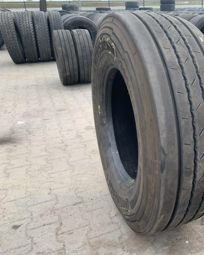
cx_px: 165
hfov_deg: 41.4
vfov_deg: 52.8
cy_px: 127
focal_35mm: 34
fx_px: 257
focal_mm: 4.25
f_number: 1.8
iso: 25
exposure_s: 1/214
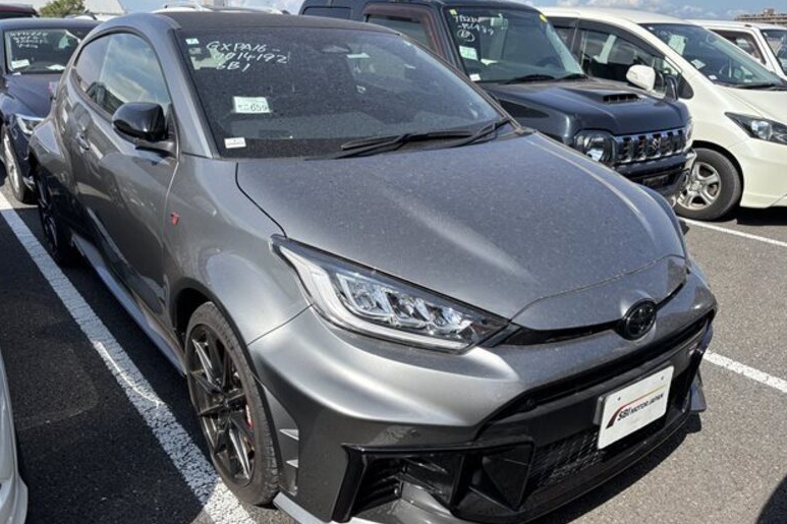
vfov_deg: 46.4
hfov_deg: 65.5
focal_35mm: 28
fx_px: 612
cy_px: 278
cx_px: 386
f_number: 1.6
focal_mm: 5.96
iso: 50
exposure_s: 1/2105
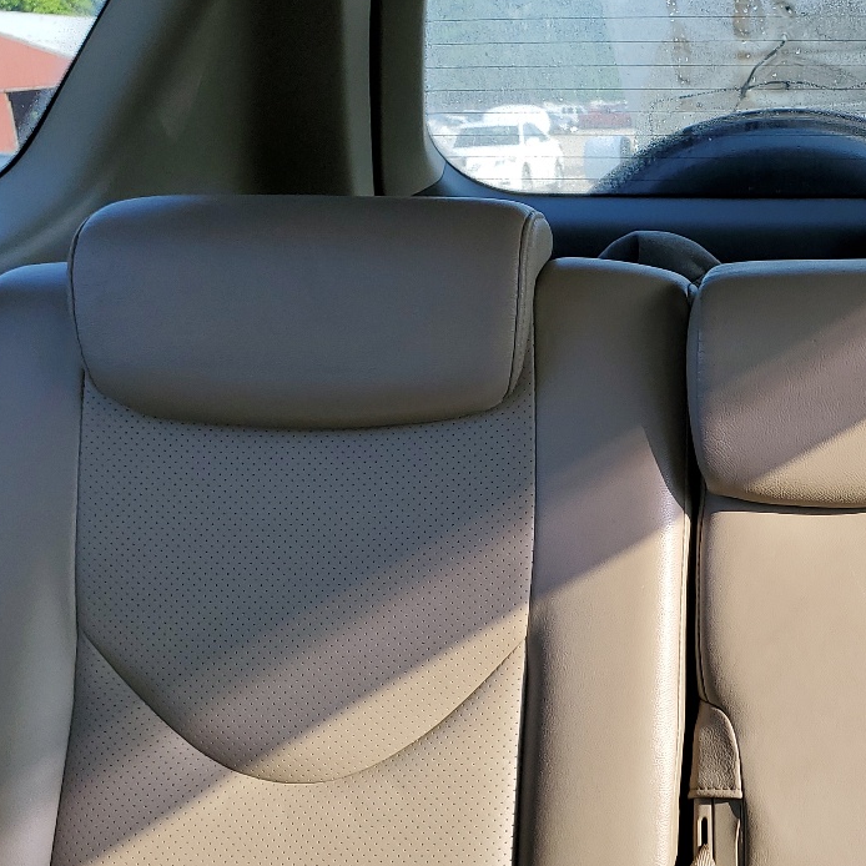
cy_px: 435
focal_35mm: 53
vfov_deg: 32.2
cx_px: 810
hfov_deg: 30.5
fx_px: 1500
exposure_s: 1/222
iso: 50
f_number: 1.5
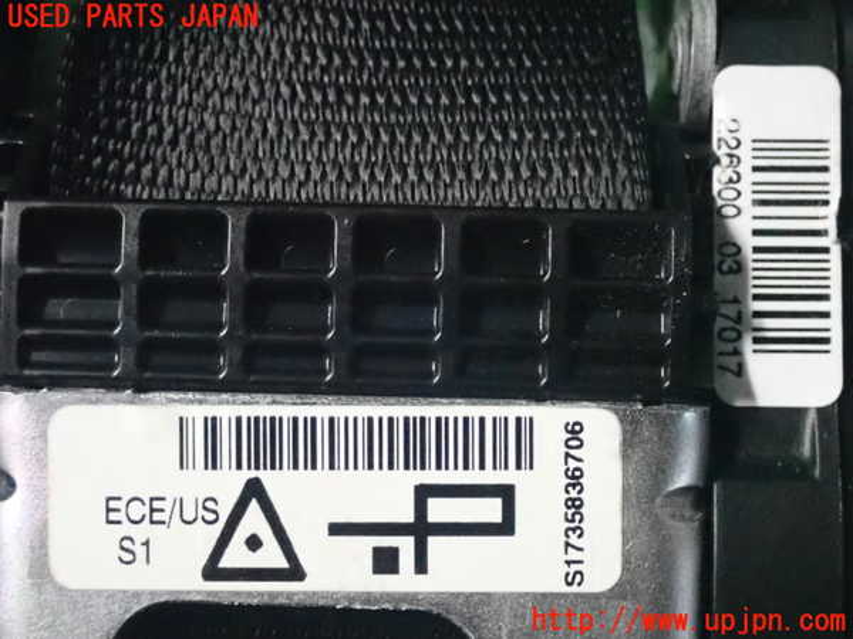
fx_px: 1602
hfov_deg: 29.8
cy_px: 320
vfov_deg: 22.6
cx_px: 426
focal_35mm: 65
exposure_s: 1/60
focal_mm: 11.78
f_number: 3.8
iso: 6400
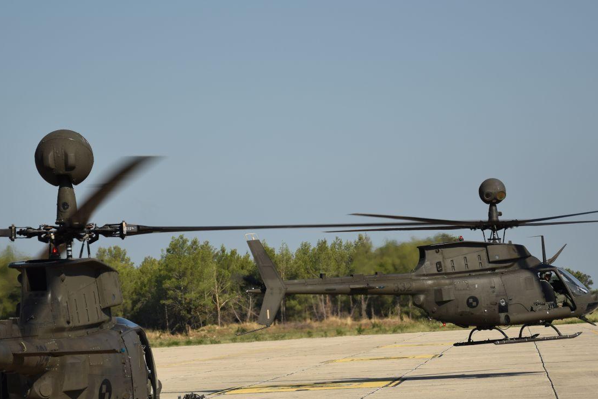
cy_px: 281
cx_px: 307
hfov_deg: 12.5
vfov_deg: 8.4
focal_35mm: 164
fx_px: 2720
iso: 100
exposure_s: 1/800
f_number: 5.3
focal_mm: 75
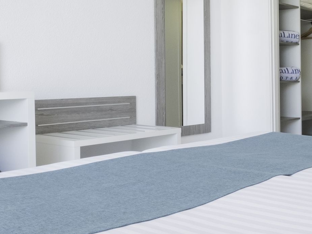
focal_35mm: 47
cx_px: 236
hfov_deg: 39.3
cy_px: 149
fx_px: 423
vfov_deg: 30.7
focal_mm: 10
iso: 800
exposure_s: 1/6
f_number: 16
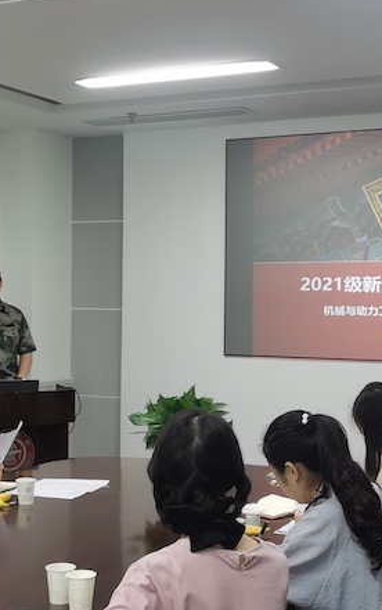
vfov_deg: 33.0
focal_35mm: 62
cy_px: 304
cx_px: 192
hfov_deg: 21.0
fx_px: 1032
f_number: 1.6
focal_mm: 5.56
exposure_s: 1/100
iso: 125
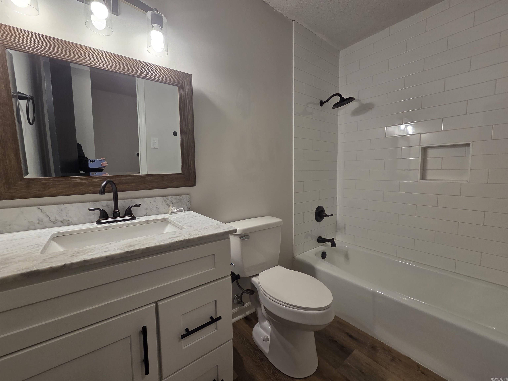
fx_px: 191
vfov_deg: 89.9
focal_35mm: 13
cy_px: 190
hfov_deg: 106.2
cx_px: 254
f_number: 2.2
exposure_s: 1/60
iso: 64
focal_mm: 2.2
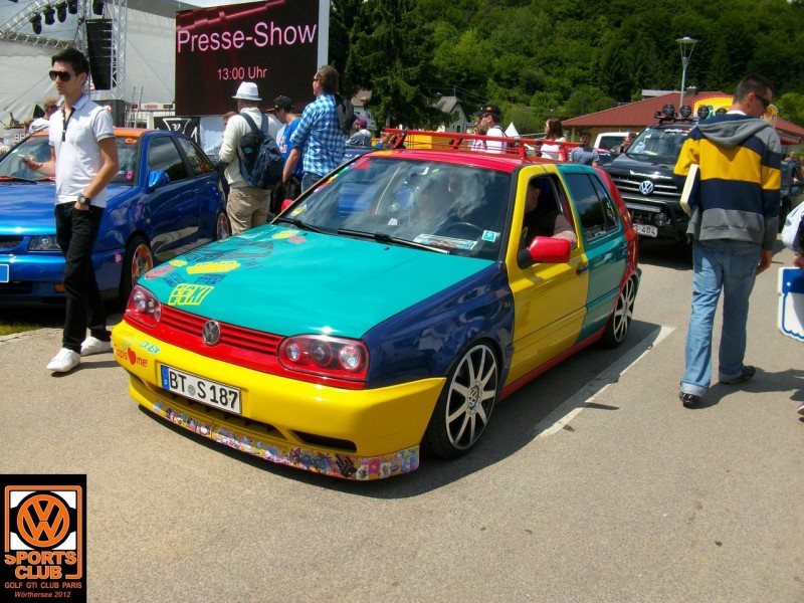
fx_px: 790
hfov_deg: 54.0
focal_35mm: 34
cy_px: 302
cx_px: 402
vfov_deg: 41.8
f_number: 5.5
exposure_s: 1/417
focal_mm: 5.7
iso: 80
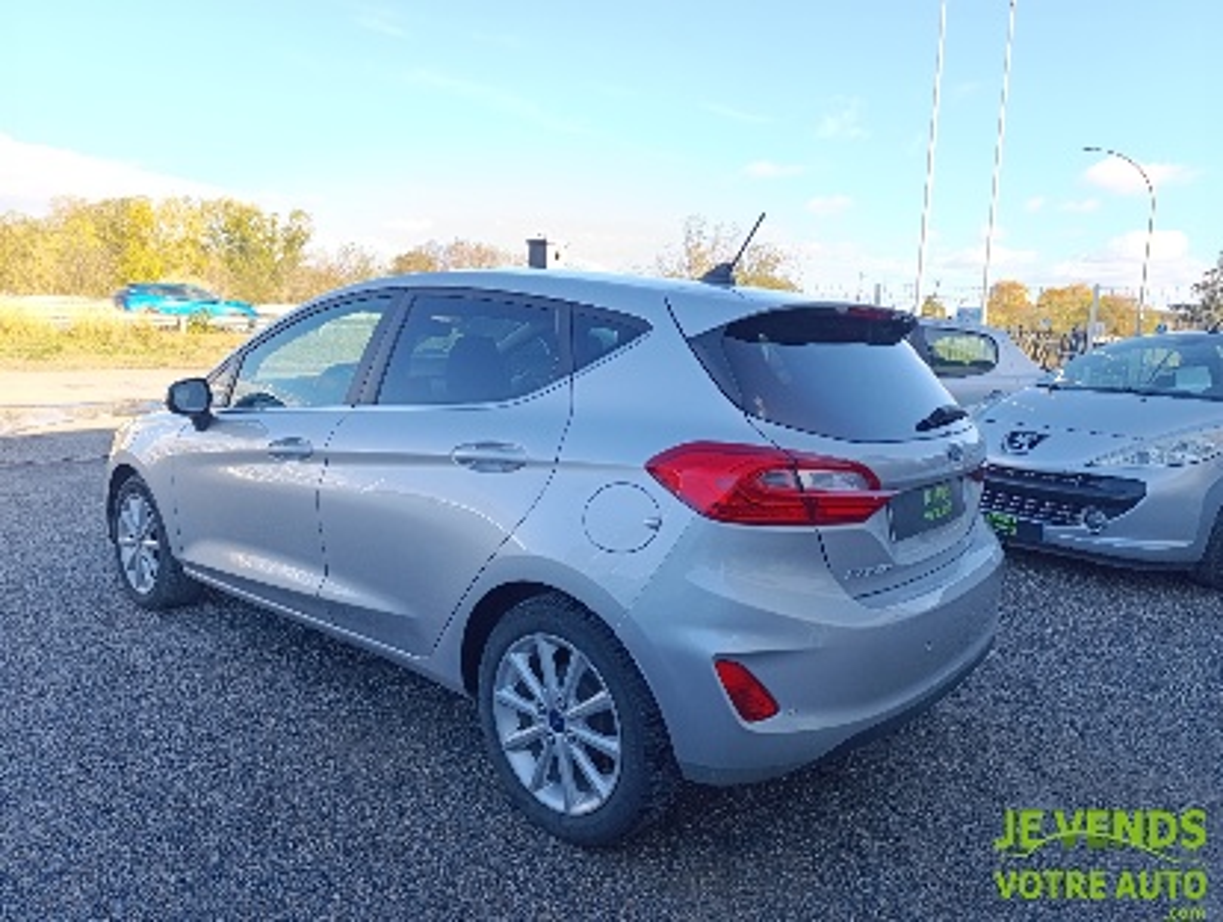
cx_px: 612
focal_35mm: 23
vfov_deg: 59.0
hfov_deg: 73.8
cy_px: 461
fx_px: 814
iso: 50
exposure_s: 1/128
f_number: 1.6
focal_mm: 6.14
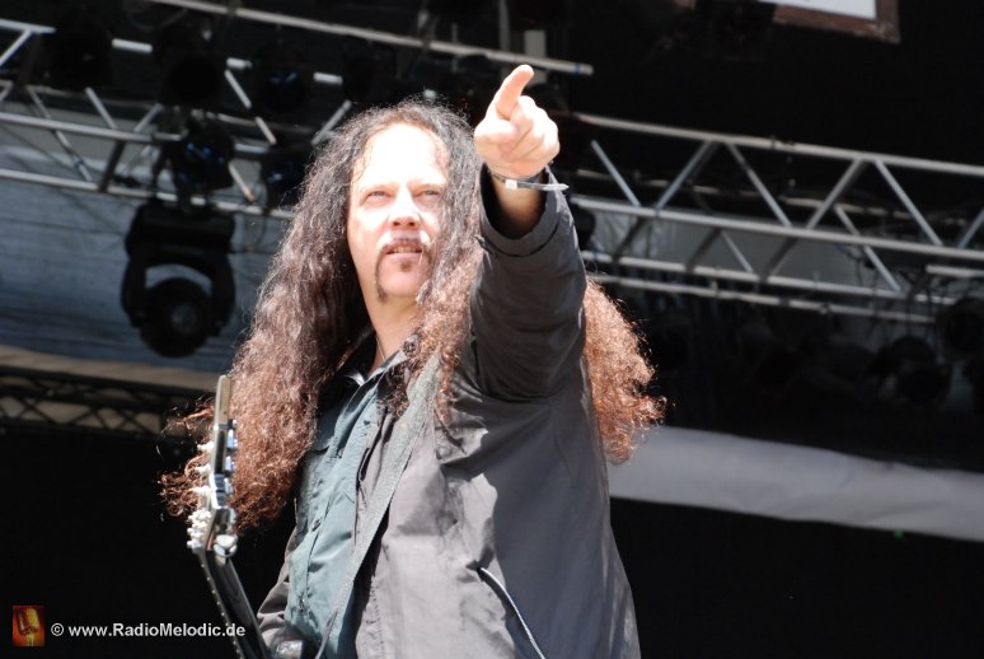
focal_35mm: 128
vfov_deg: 10.8
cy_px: 330
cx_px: 492
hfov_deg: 16.1
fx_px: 3489
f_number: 6.3
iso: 800
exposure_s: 1/320
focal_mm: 85
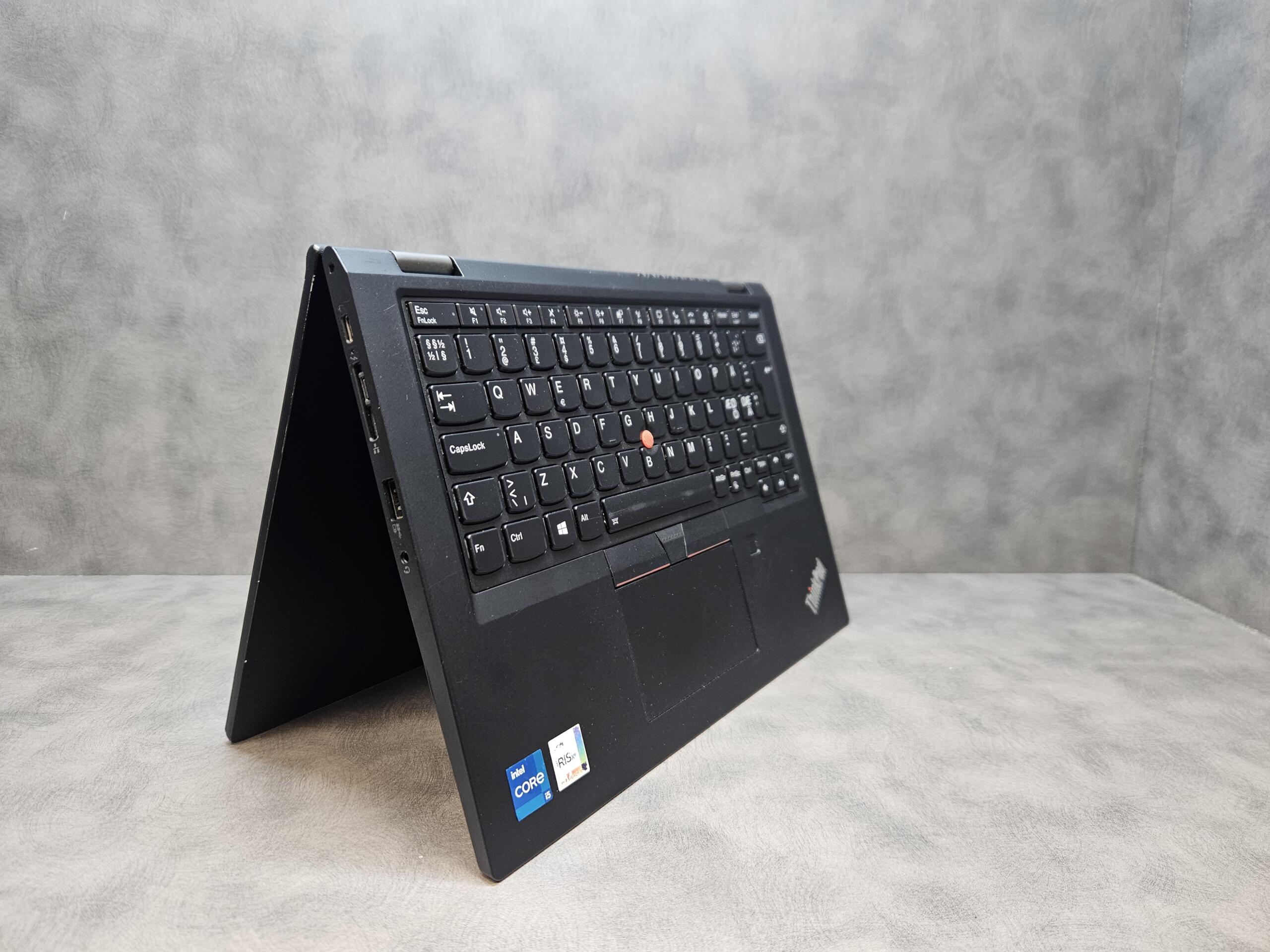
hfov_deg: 73.9
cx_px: 635
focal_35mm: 23
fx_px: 844
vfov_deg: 58.9
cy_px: 476
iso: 320
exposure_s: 1/100
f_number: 1.8
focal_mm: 5.4
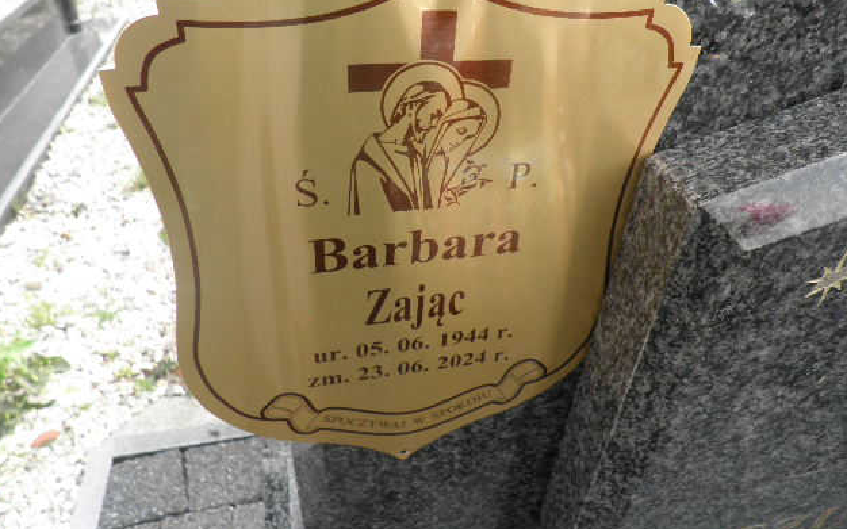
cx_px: 417
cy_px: 245
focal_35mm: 26
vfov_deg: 47.5
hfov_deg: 70.4
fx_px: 600
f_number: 3.3
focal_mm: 4.3
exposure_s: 1/160
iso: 64
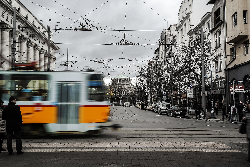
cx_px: 125
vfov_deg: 36.9
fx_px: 250
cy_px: 84
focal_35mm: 36
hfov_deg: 53.1
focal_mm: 24
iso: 100
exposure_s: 1/13
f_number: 14
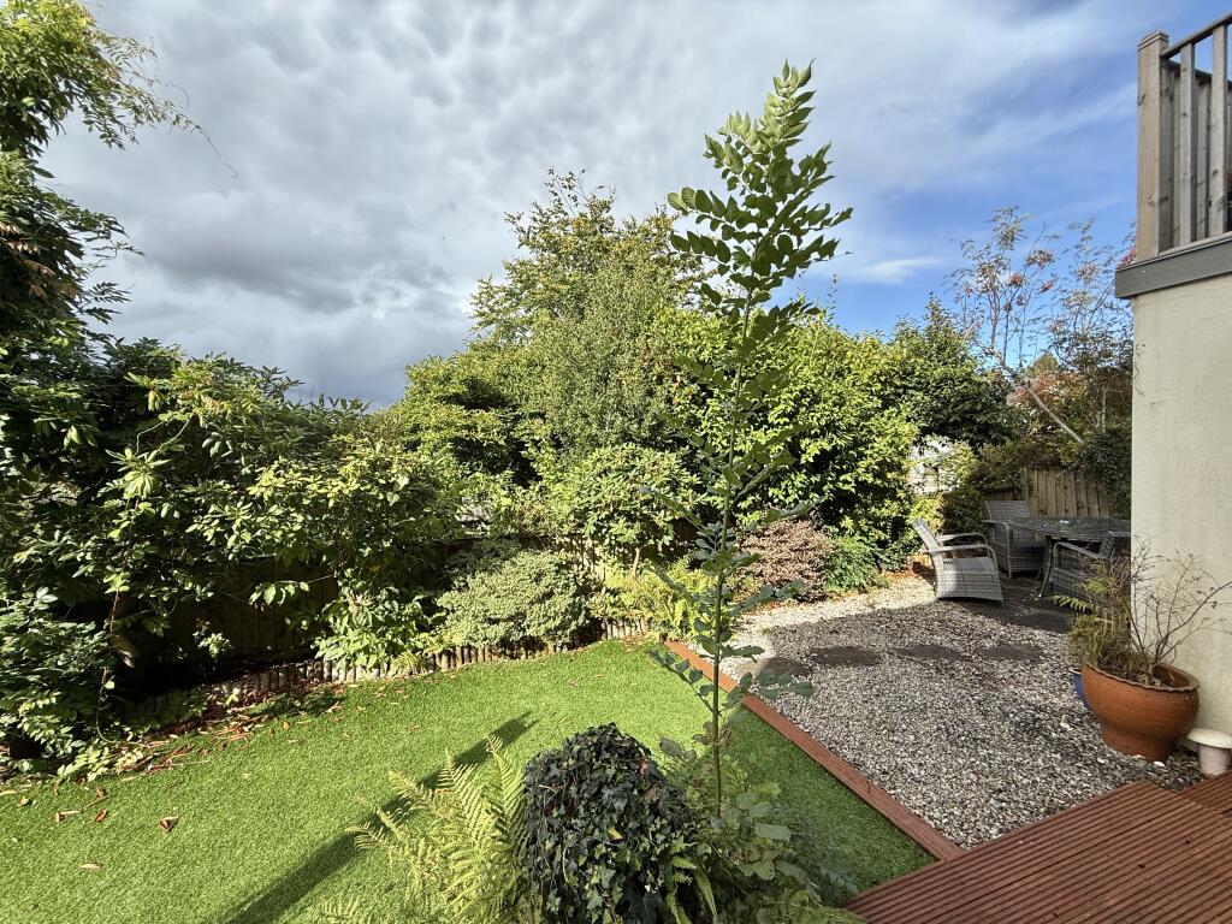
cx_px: 616
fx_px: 498
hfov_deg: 102.1
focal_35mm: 14
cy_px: 462
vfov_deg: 85.7
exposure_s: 1/709
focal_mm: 2.22
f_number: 2.2
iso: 50
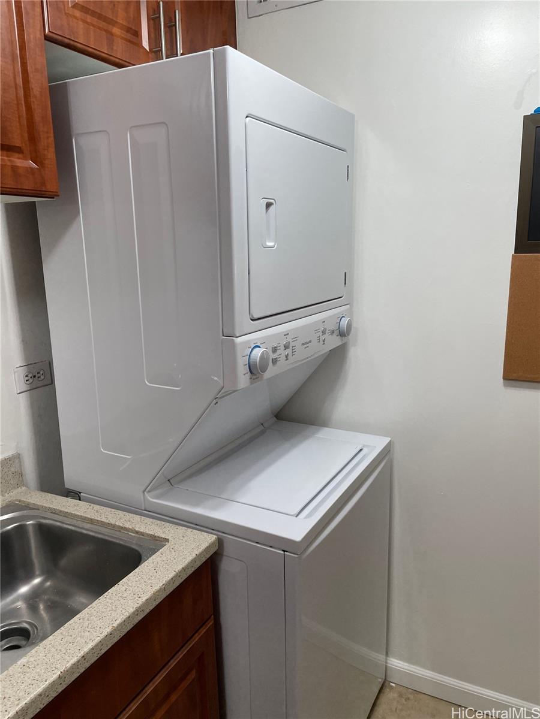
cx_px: 270
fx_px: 541
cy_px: 360
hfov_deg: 53.1
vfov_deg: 67.3
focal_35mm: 26
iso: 64
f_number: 1.6
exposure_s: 1/120
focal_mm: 4.2
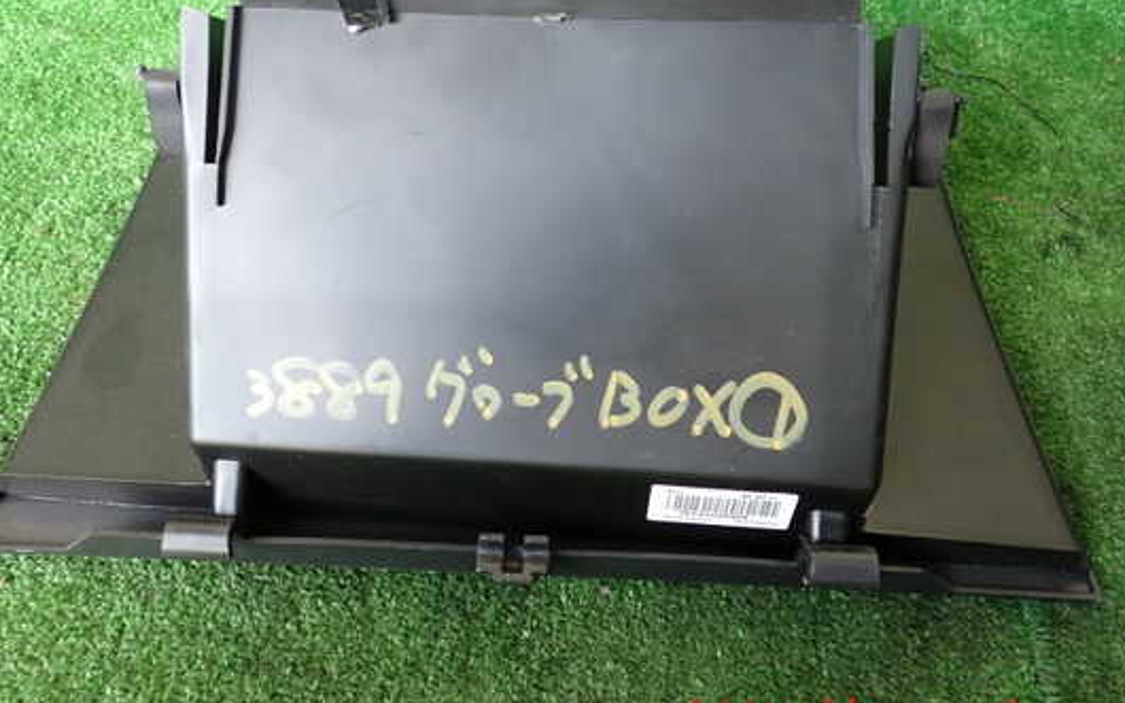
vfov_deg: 35.2
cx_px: 535
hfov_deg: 54.0
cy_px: 270
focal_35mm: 36
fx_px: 1104
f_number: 2.3
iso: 200
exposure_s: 1/30
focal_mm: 5.4
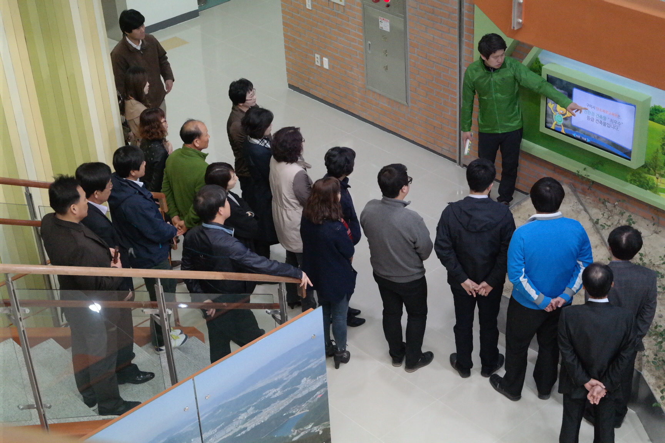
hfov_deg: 29.2
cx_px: 332
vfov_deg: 19.7
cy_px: 222
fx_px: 1274
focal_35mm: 69
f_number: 5
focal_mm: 45
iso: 3200
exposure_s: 1/60
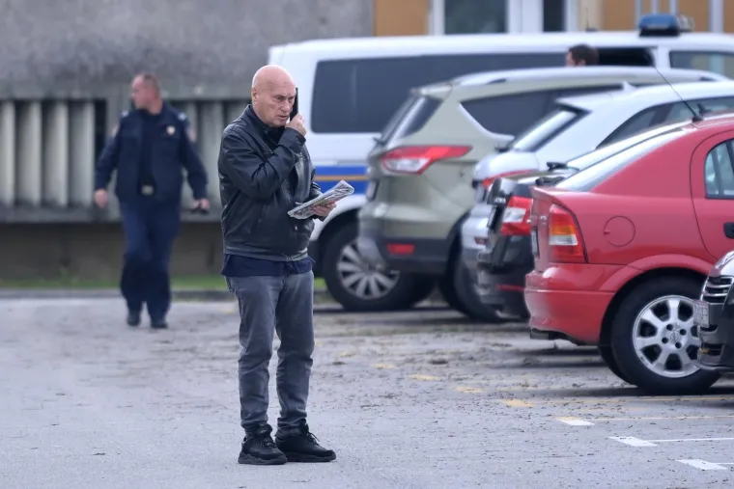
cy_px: 244
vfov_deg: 6.9
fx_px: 4078
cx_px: 367
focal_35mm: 200
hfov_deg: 10.3
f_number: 2.8
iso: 800
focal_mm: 200
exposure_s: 1/3200
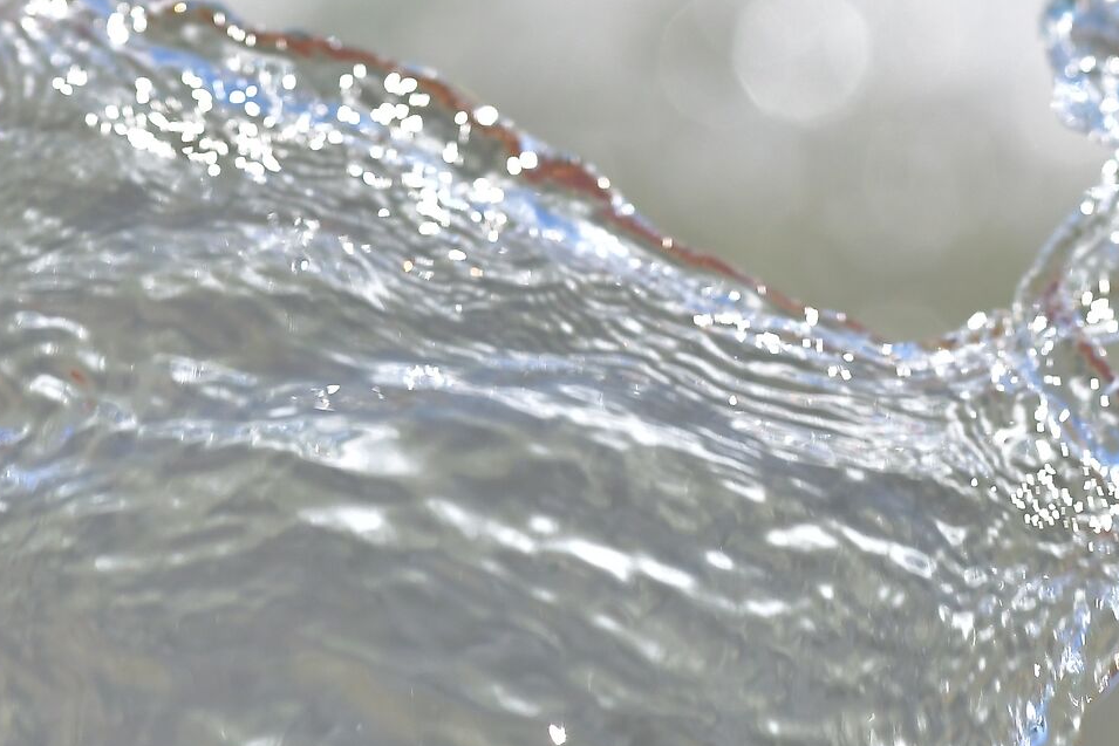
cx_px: 866
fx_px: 9916
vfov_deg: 4.3
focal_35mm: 319
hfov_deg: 6.5
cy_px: 403
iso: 800
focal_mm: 85
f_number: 4
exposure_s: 1/3200
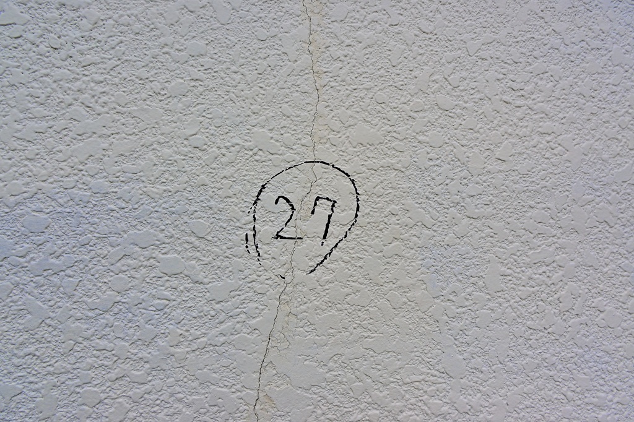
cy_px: 211
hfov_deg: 90.0
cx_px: 317
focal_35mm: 18
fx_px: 317
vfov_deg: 67.3
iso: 100
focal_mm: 12
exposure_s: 1/250
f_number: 8
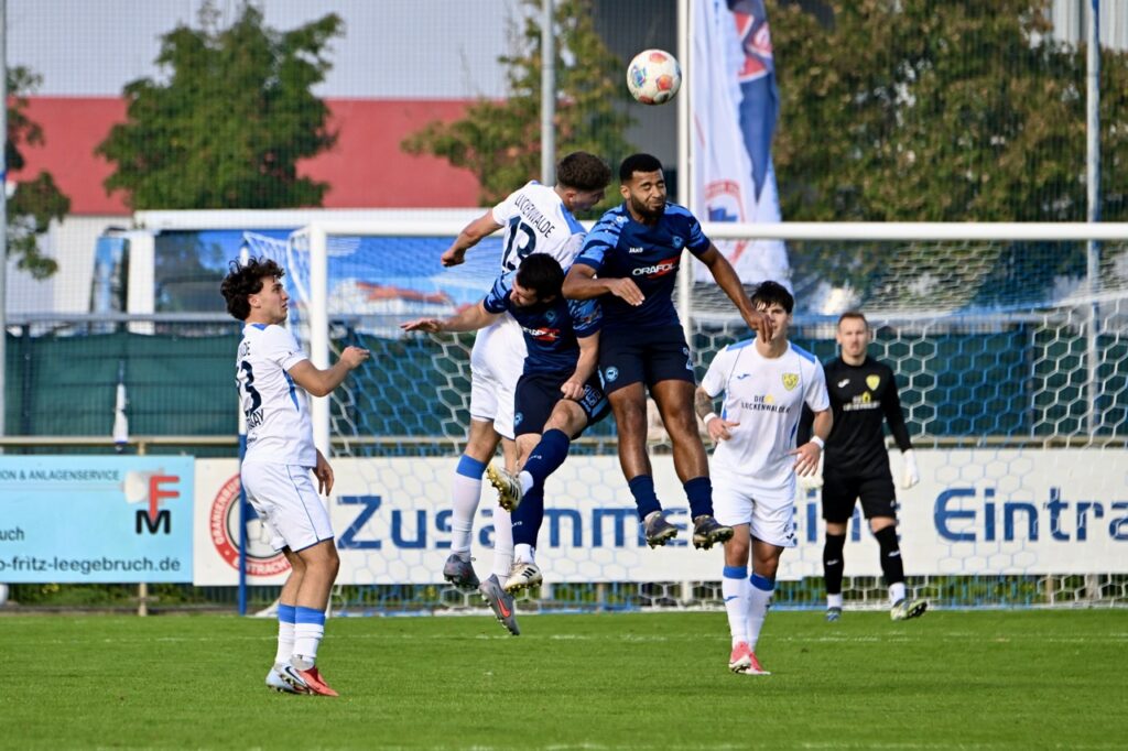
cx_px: 564
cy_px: 376
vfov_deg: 3.4
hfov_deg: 5.2
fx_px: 12529
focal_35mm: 400
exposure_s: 1/1600
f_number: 6.3
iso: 1250
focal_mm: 400
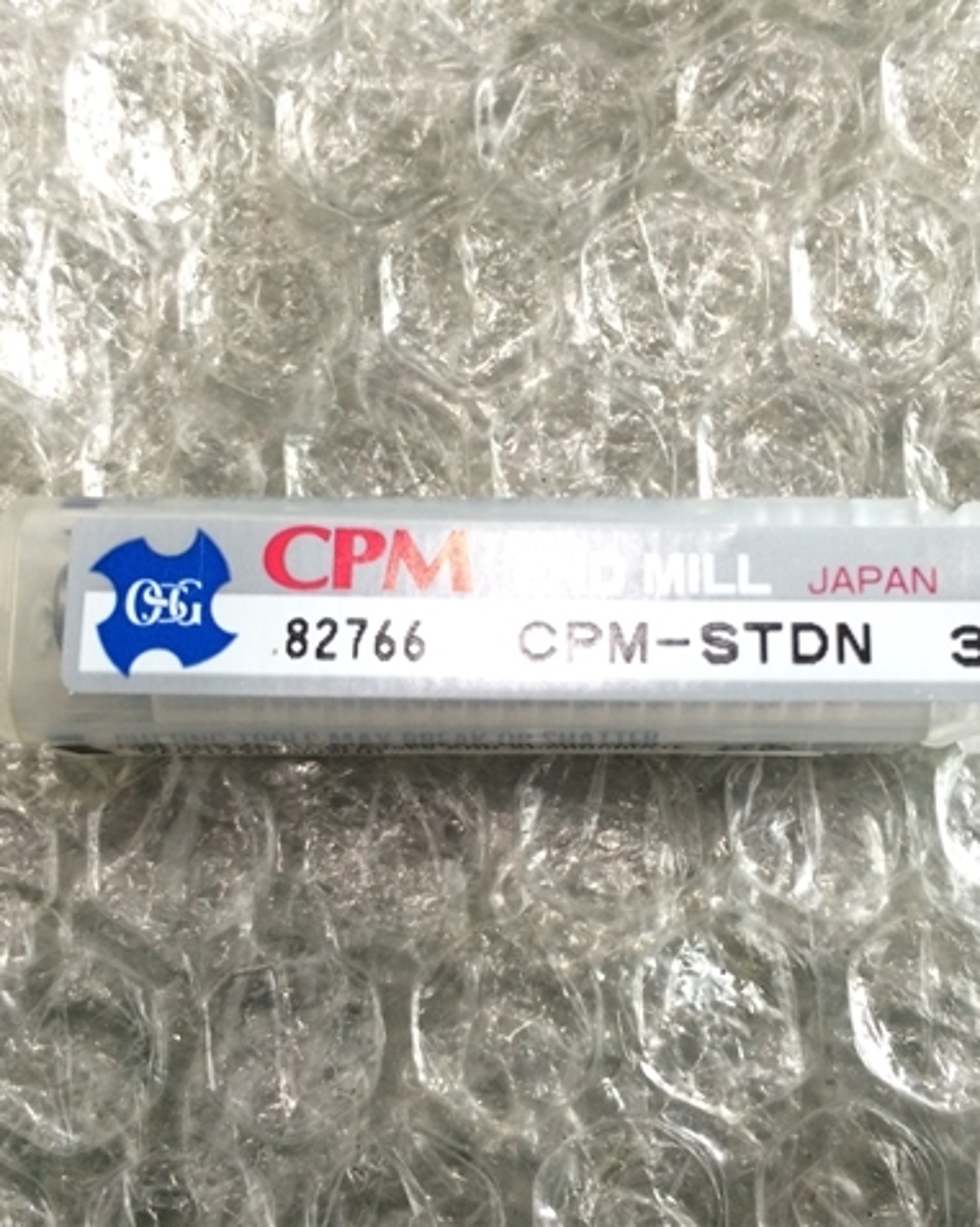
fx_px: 1379
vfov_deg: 48.0
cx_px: 581
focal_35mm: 38
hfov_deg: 39.0
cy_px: 612
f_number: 2.2
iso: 200
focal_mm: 4.15
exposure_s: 1/33
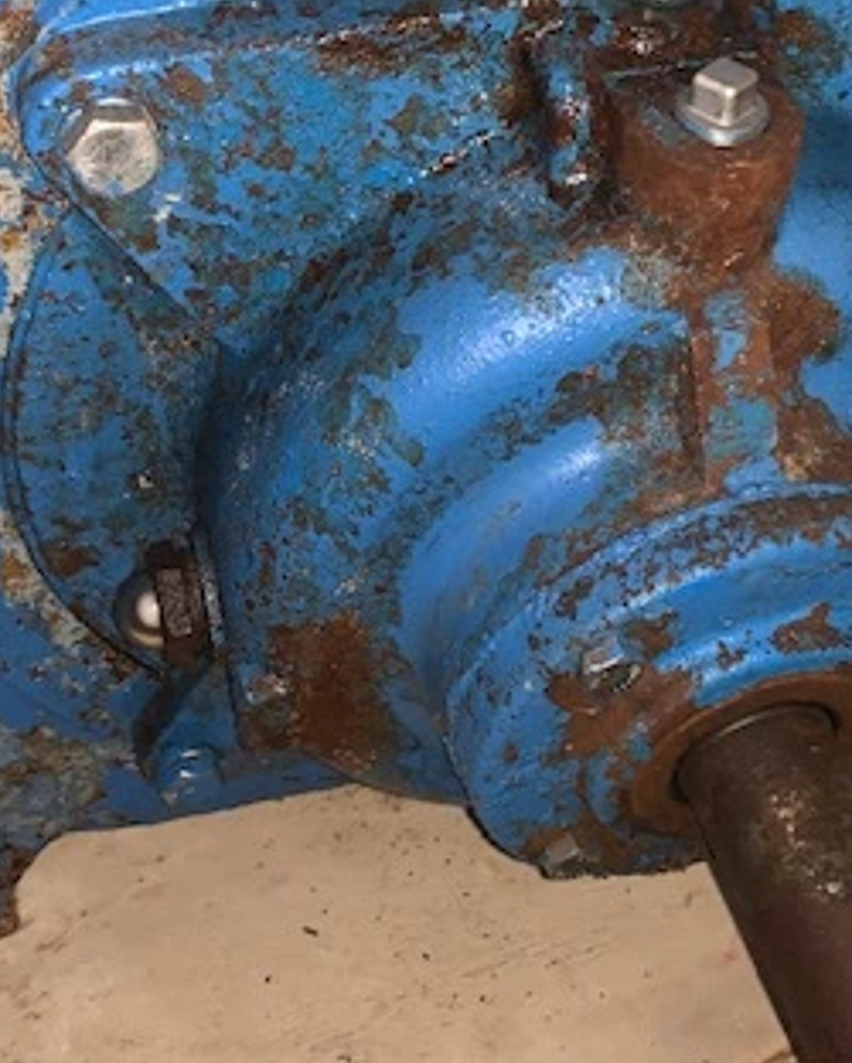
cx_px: 416
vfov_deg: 35.8
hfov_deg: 29.2
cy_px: 419
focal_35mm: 52
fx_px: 1637
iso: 125
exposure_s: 1/13
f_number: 1.8
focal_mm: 4.25
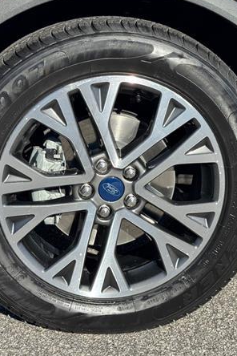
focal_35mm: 72
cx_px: 100
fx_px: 711
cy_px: 168
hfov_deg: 18.9
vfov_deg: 28.1
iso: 64
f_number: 1.78
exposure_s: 1/2833
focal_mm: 6.76
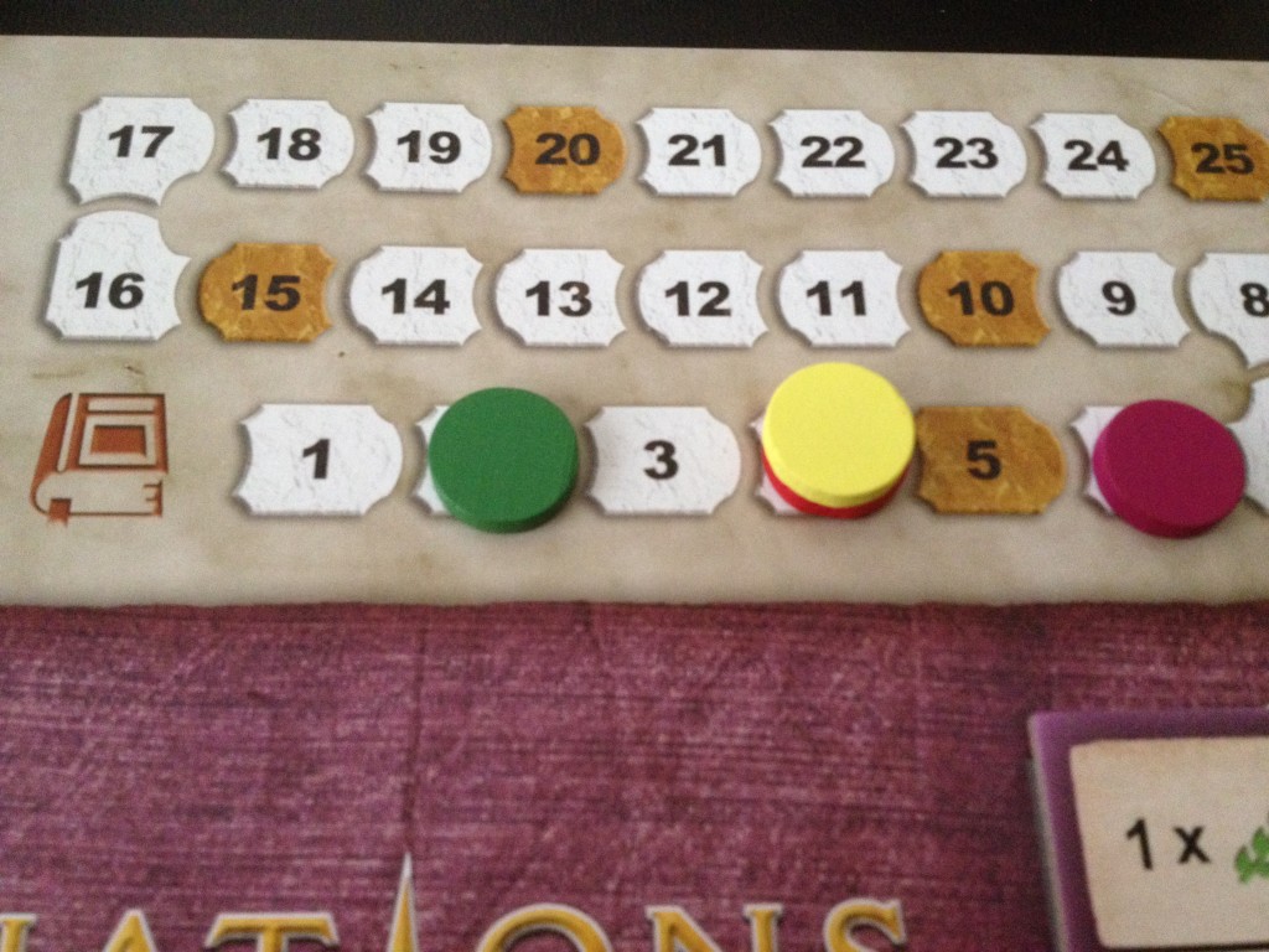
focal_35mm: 35
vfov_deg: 40.7
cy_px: 476
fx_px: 1283
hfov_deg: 52.6
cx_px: 634
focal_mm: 4.28
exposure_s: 1/17
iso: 320
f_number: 2.4
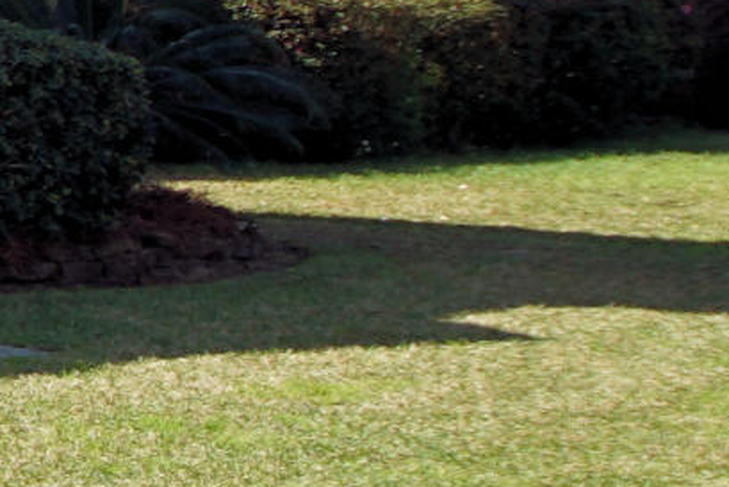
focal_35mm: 132
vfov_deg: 10.0
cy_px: -265
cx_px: -1504
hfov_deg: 10.5
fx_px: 2674
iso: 100
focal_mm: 12
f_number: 7.1
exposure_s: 1/160
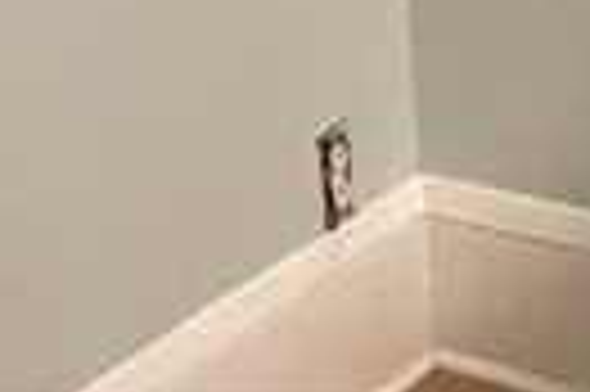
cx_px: 63
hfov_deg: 12.8
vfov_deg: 6.4
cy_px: -1325
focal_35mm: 159
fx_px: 2603
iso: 400
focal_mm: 4.2
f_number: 1.6
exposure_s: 1/60
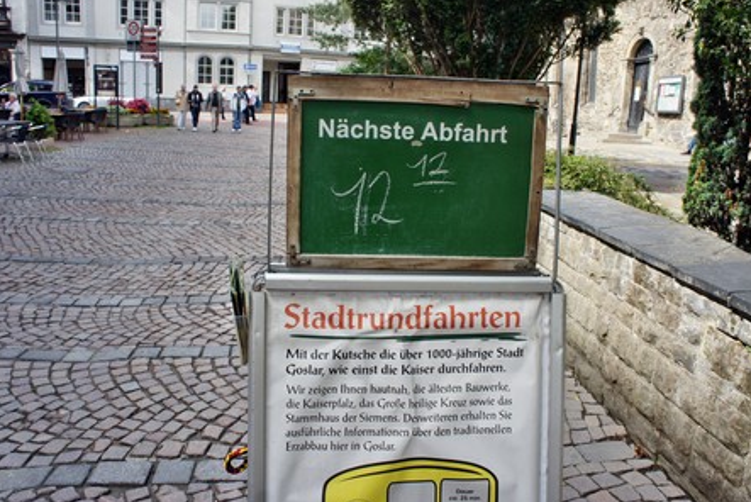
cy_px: 253
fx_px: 584
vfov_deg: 46.5
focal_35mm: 28
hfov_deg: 65.4
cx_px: 373
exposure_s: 1/125
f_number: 7.1
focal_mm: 18
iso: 200
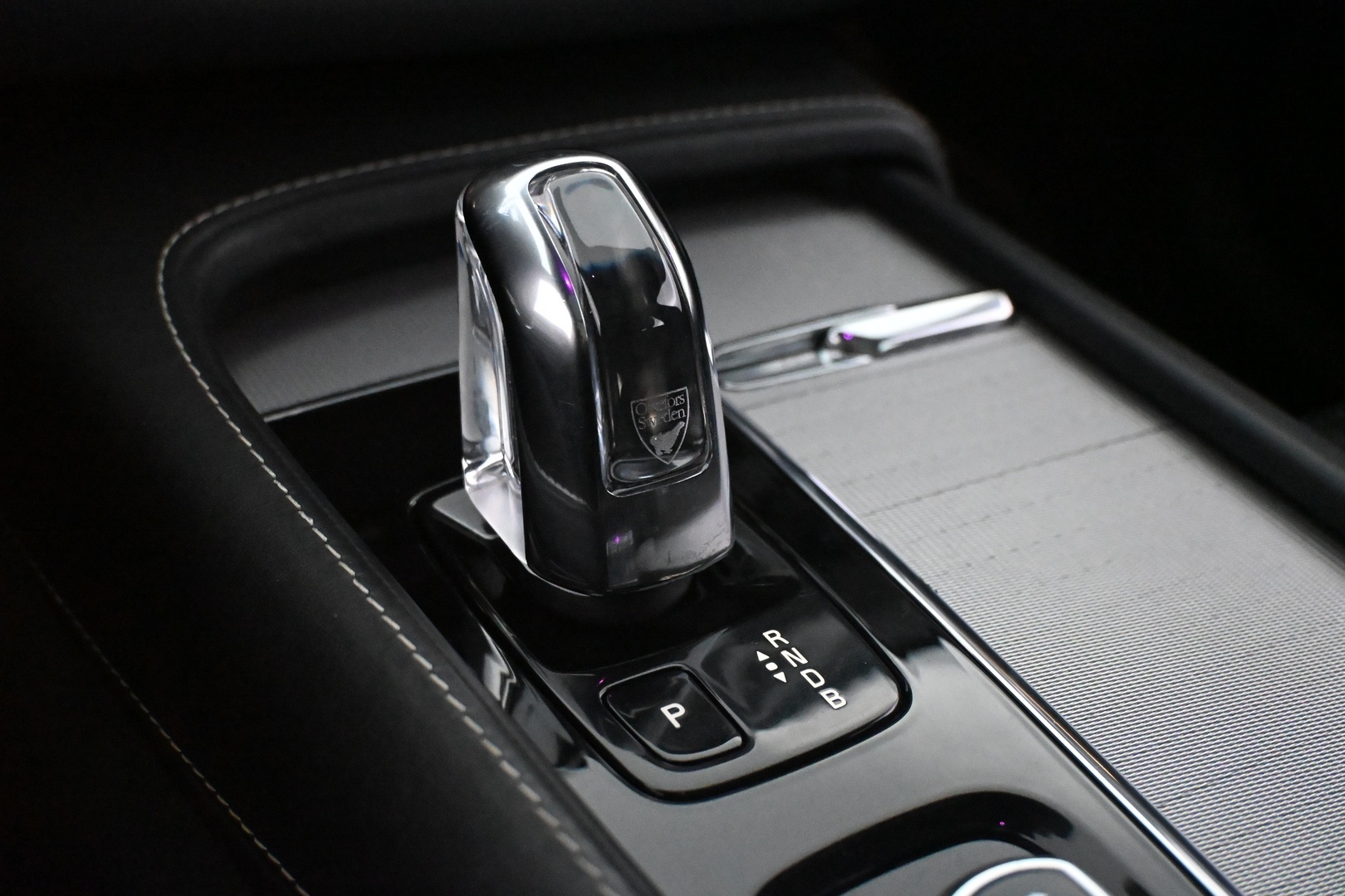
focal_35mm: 44
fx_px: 1625
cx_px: 672
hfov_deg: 45.0
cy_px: 448
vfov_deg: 30.8
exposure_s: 1/125
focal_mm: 29
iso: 12800
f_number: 4.8
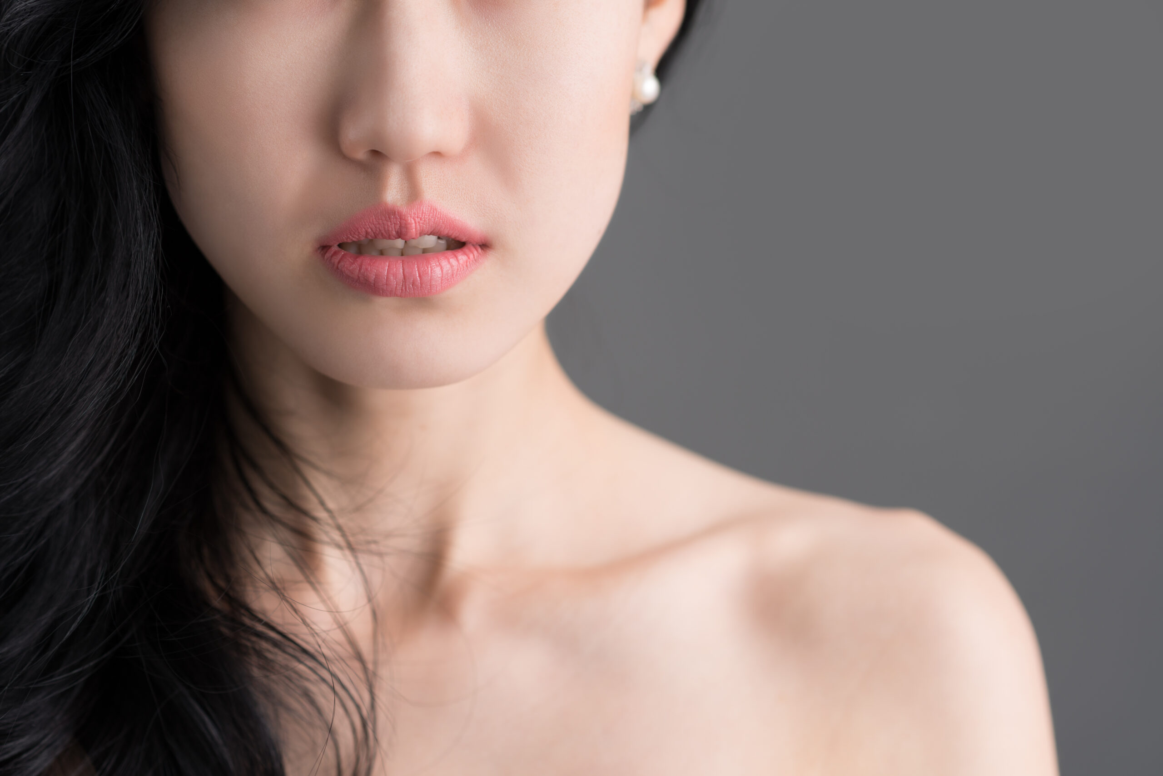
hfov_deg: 23.9
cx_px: 582
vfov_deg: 16.1
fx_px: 2747
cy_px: 388
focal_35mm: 85
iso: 100
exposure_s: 1/125
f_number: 4
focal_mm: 85
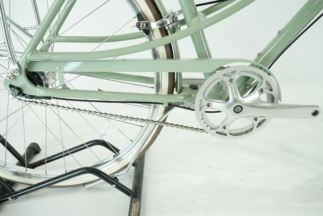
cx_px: 162
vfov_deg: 45.0
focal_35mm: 29
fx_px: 260
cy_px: 108
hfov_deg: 63.7
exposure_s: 1/200
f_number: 7.1
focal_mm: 29
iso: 2500
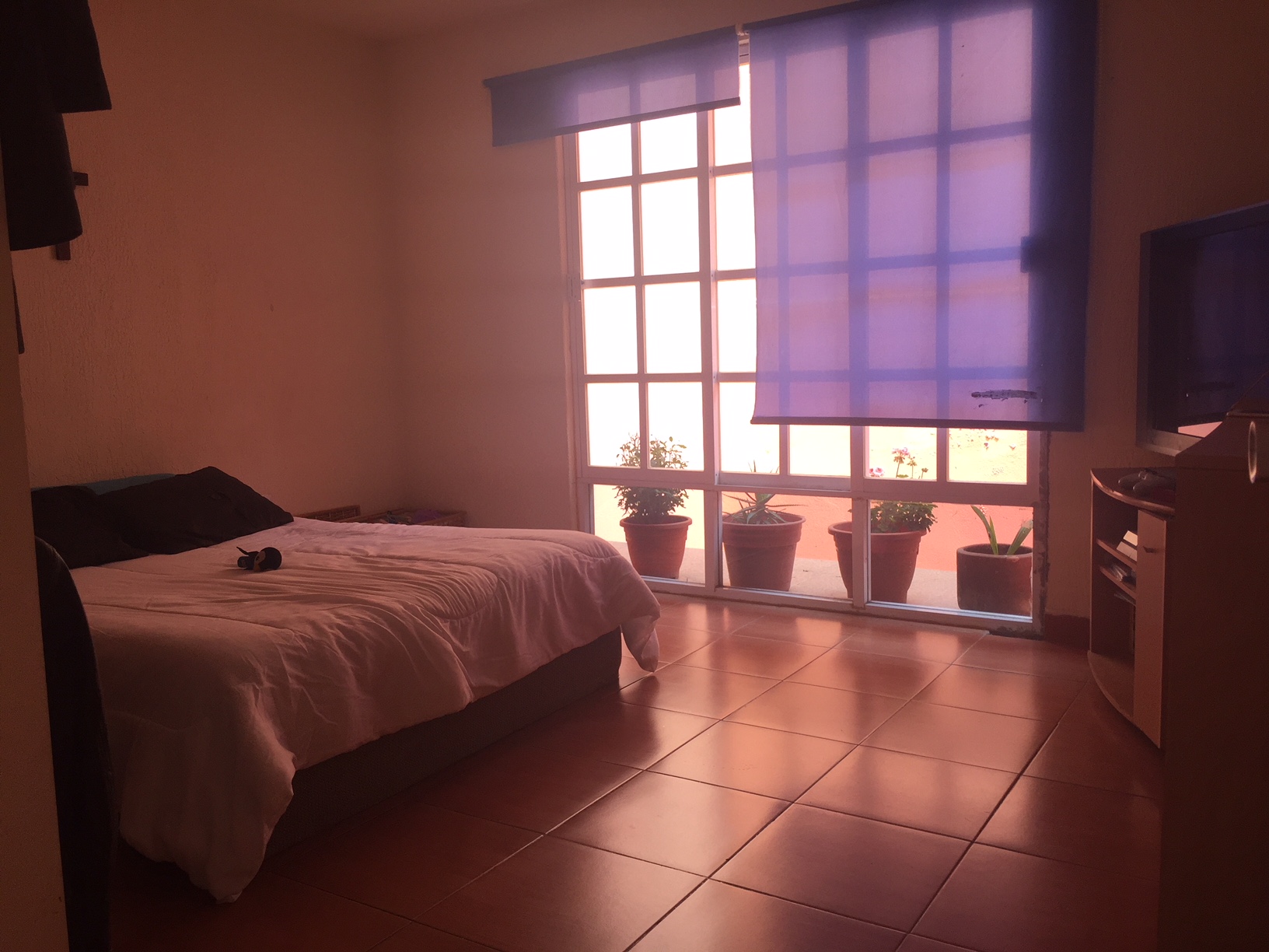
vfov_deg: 48.2
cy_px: 476
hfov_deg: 61.7
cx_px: 634
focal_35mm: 29
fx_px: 1063
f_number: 2.2
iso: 40
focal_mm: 4.15
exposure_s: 1/120
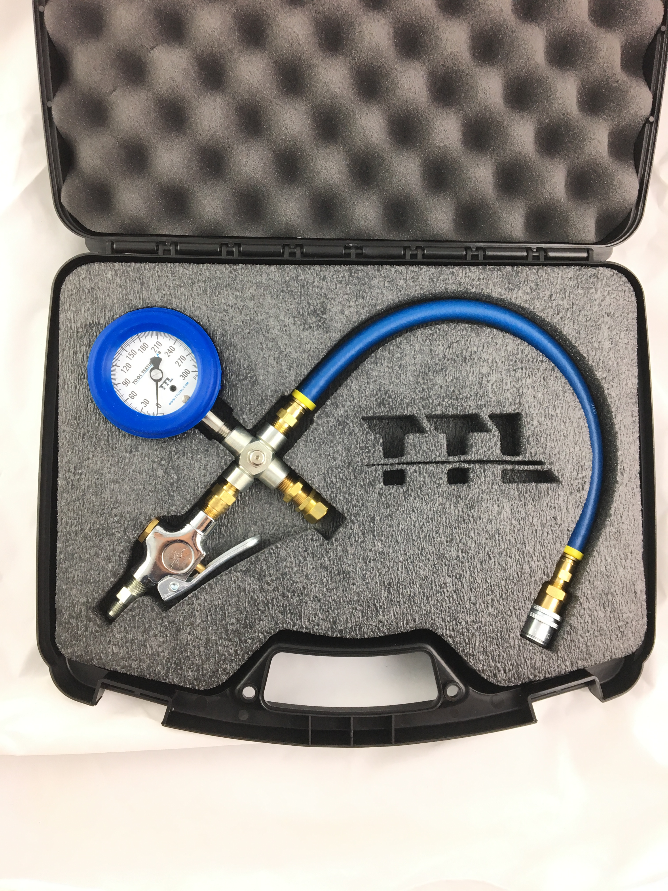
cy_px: 446
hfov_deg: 48.2
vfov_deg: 61.7
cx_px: 334
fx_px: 746
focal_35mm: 29
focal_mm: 4.15
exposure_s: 1/40
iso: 25
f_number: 2.2
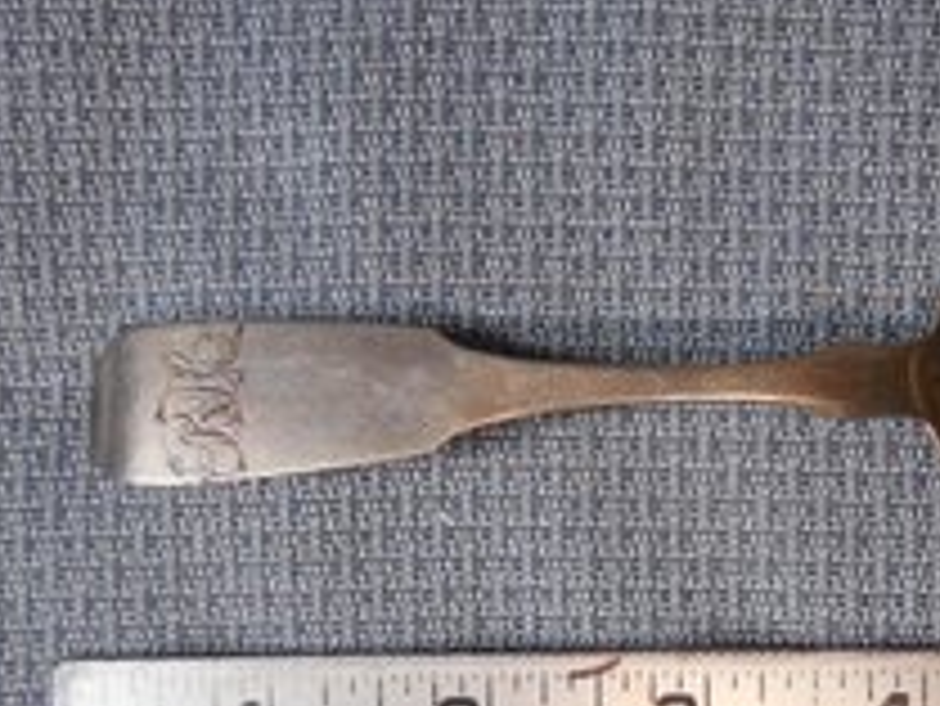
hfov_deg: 44.0
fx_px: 1114
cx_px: 722
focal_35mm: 41
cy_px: 492
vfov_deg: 34.7
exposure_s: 1/160
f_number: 3.3
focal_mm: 4.5
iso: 800
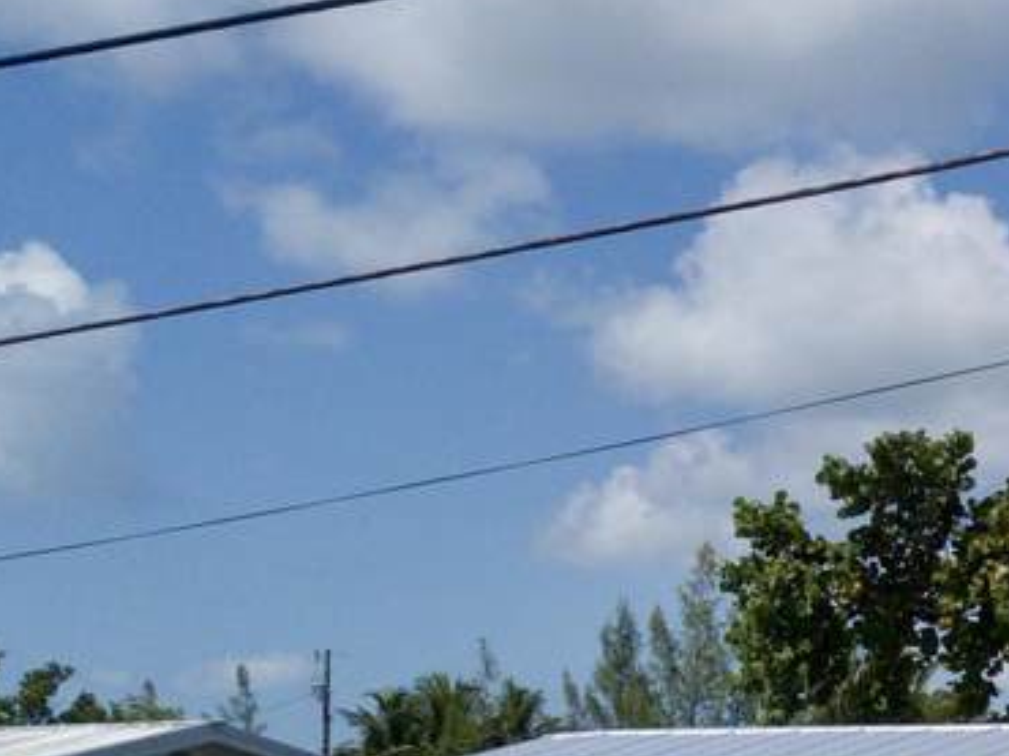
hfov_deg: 18.9
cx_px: 1554
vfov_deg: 16.0
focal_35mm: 90
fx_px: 2622
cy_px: 801
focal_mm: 4.73
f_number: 2.2
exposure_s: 1/3472
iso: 100
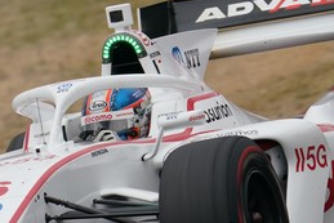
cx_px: 156
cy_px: 141
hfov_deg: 1.2
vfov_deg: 0.8
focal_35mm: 1669
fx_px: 15493
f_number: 8
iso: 400
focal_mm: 600
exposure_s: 1/500
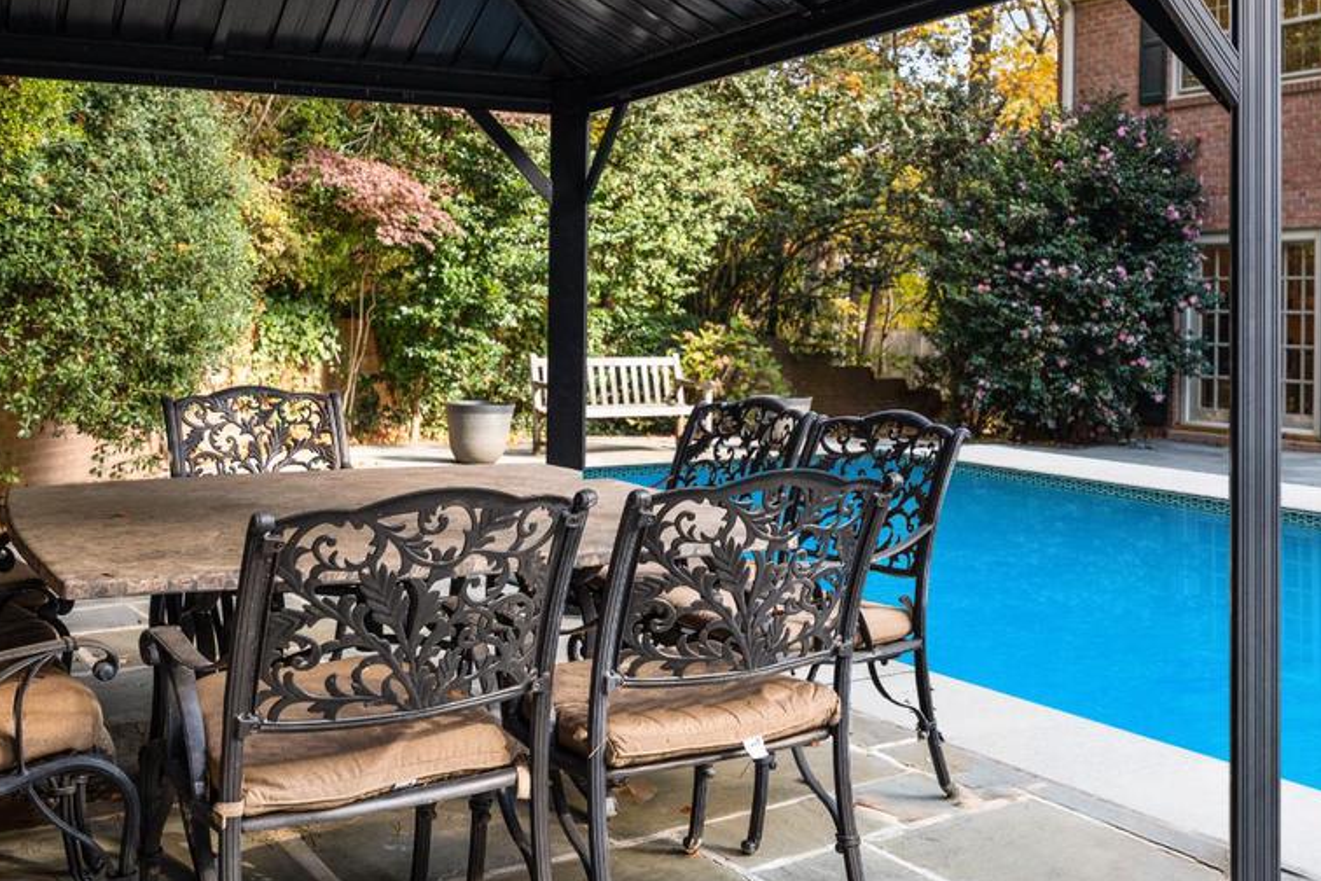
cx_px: 699
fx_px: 1468
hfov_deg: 48.4
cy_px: 327
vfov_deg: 33.2
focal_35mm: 40
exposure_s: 1/250
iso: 200
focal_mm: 21
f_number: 2.8
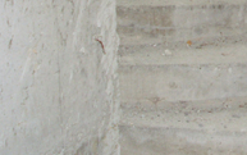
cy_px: -47
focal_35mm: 125
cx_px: 305
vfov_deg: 10.3
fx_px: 842
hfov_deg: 16.0
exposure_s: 1/45
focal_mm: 6.3
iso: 100
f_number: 3
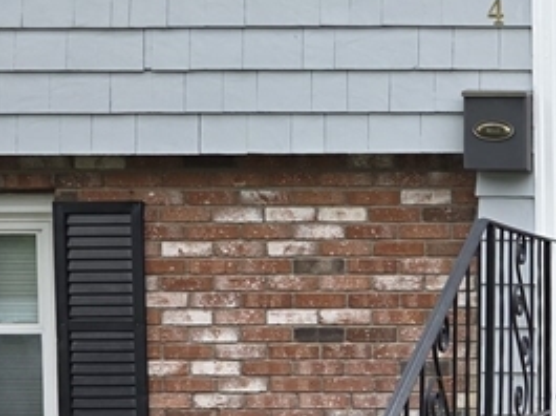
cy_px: 363
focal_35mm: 89
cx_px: 806
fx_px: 1428
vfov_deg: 16.4
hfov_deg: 19.5
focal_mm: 6.3
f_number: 1.7
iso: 125
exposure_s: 1/180
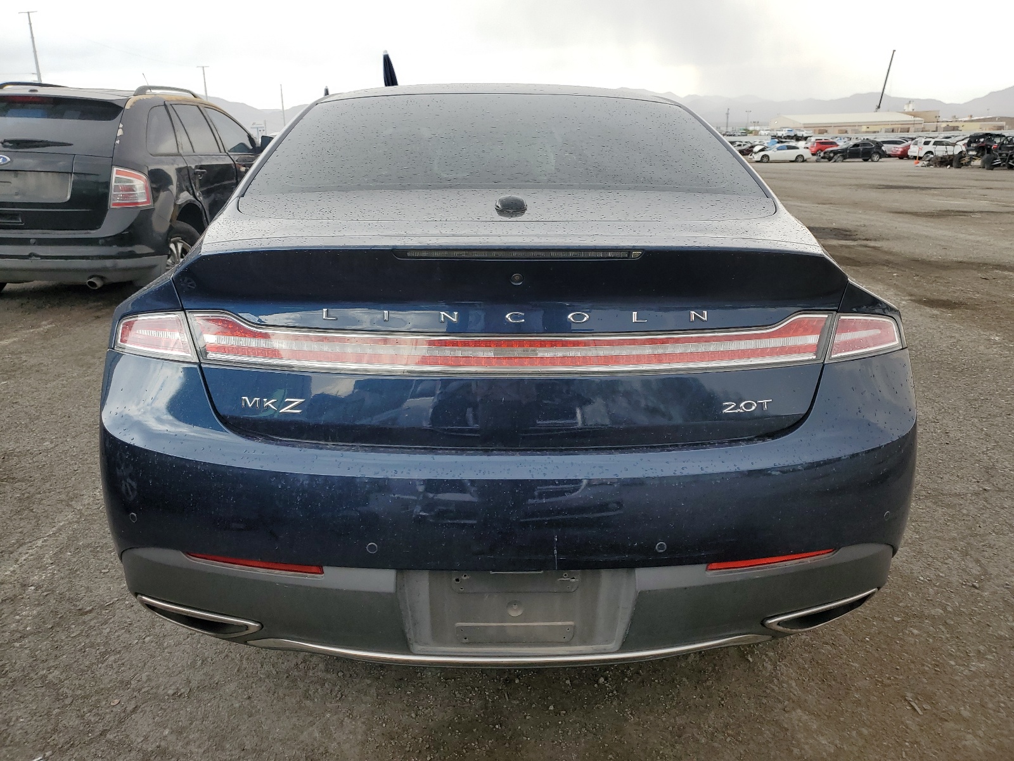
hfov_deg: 67.3
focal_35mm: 26
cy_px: 380
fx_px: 762
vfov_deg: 53.1
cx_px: 507
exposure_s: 1/625
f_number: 1.5
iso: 50
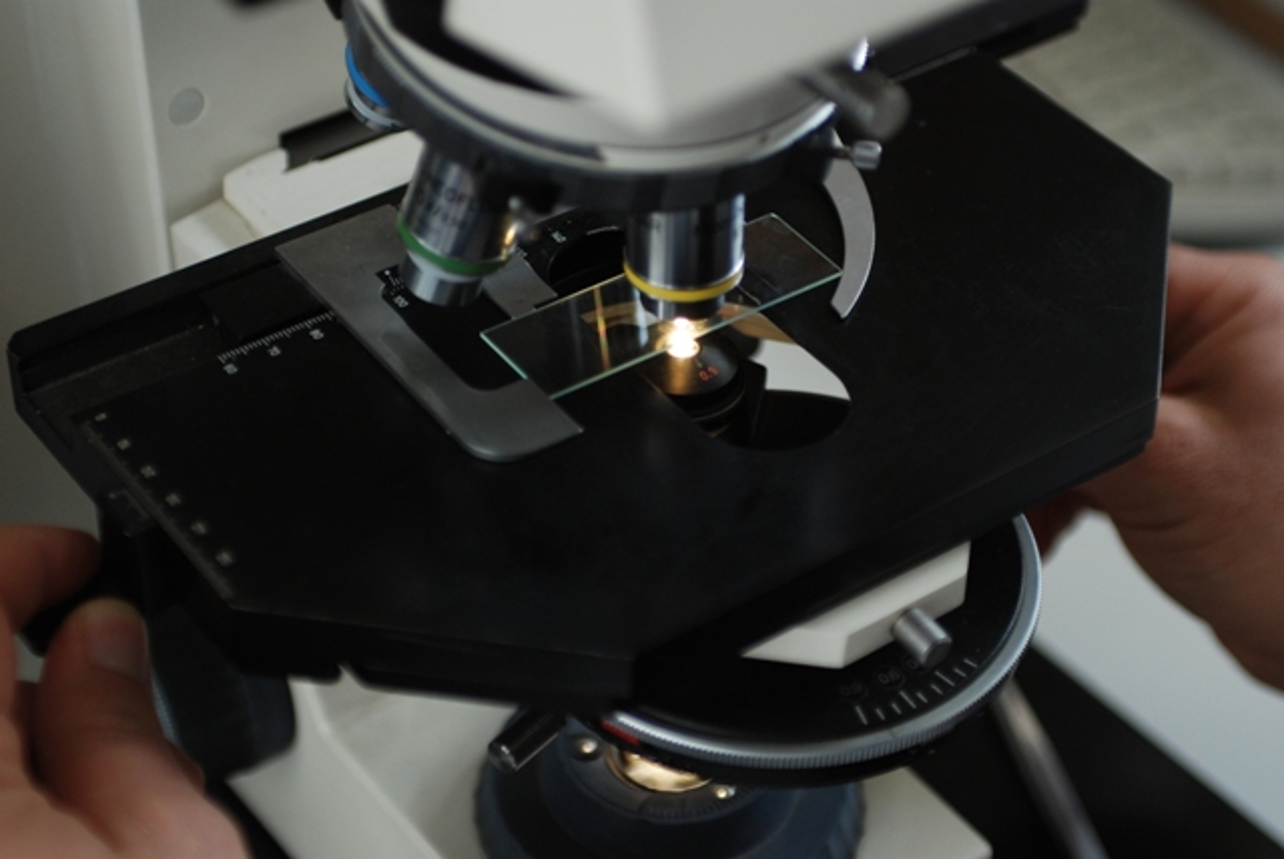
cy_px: 430
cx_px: 642
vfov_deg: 16.3
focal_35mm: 84
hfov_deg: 24.2
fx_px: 2999
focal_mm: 56
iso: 400
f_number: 2.8
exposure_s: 1/100
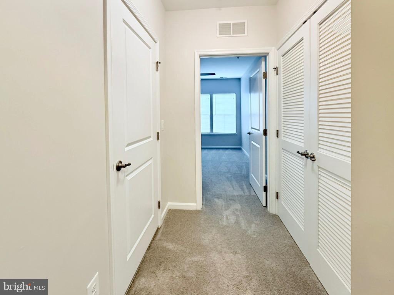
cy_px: 148
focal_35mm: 14
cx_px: 197
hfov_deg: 102.1
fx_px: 159
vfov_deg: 85.7
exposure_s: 1/120
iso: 160
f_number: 2.2
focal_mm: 2.22
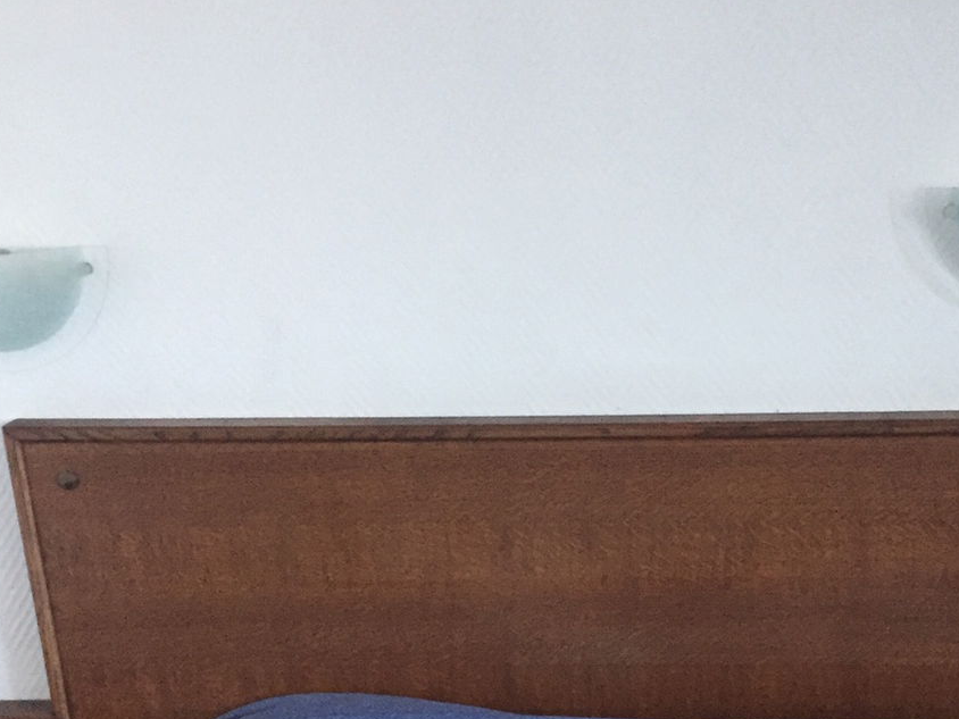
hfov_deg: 34.7
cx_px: 601
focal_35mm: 55
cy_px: 670
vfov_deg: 25.6
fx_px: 1524
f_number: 2.2
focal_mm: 4.15
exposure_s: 1/25
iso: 250
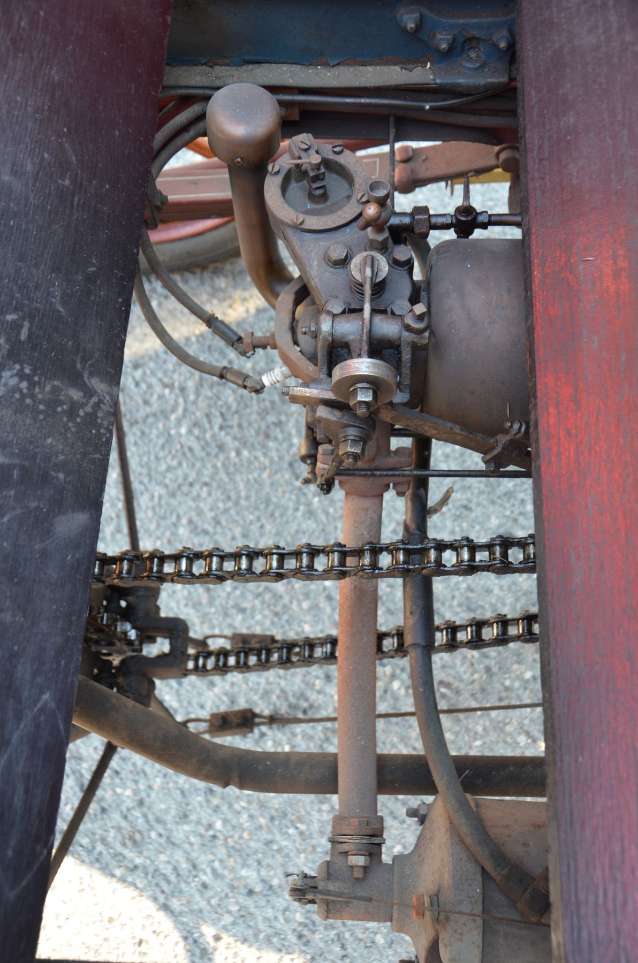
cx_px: 319
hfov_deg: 34.1
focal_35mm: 39
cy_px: 482
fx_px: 1041
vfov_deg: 49.6
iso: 560
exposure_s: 1/60
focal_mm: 26
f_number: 4
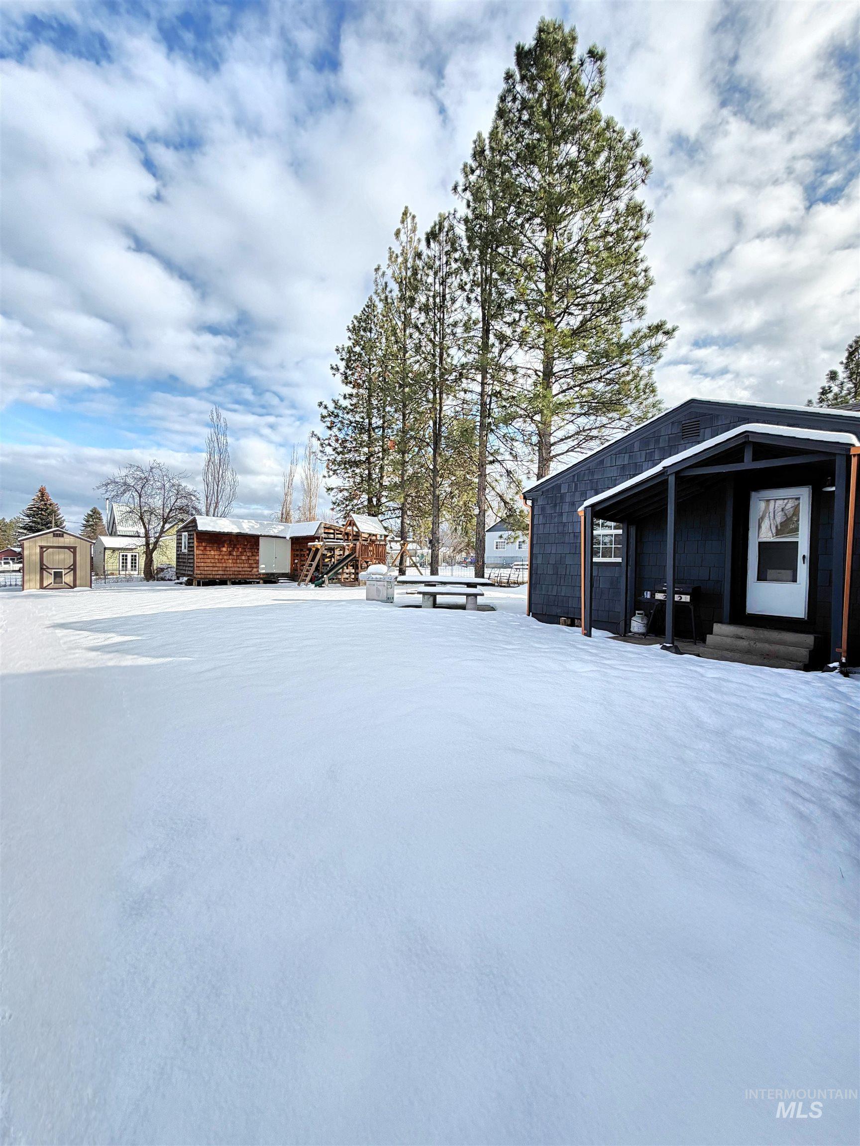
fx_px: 464
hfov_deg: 85.7
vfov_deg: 102.1
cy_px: 573
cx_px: 430
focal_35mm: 14
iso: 20
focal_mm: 2.22
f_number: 2.2
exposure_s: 1/914
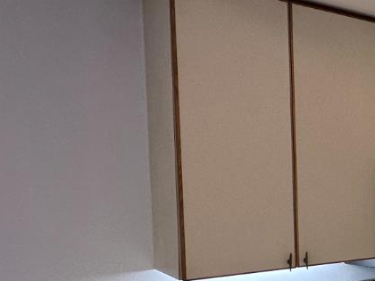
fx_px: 542
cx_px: 543
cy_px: 217
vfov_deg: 28.6
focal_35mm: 50
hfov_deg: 27.8
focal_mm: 2.22
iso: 160
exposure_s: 1/120
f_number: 2.2
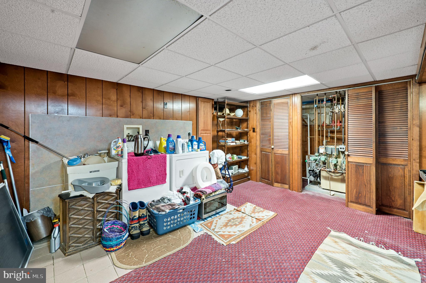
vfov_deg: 81.1
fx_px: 166
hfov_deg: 104.3
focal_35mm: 14
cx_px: 213
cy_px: 142
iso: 320
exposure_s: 3
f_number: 9
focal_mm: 14
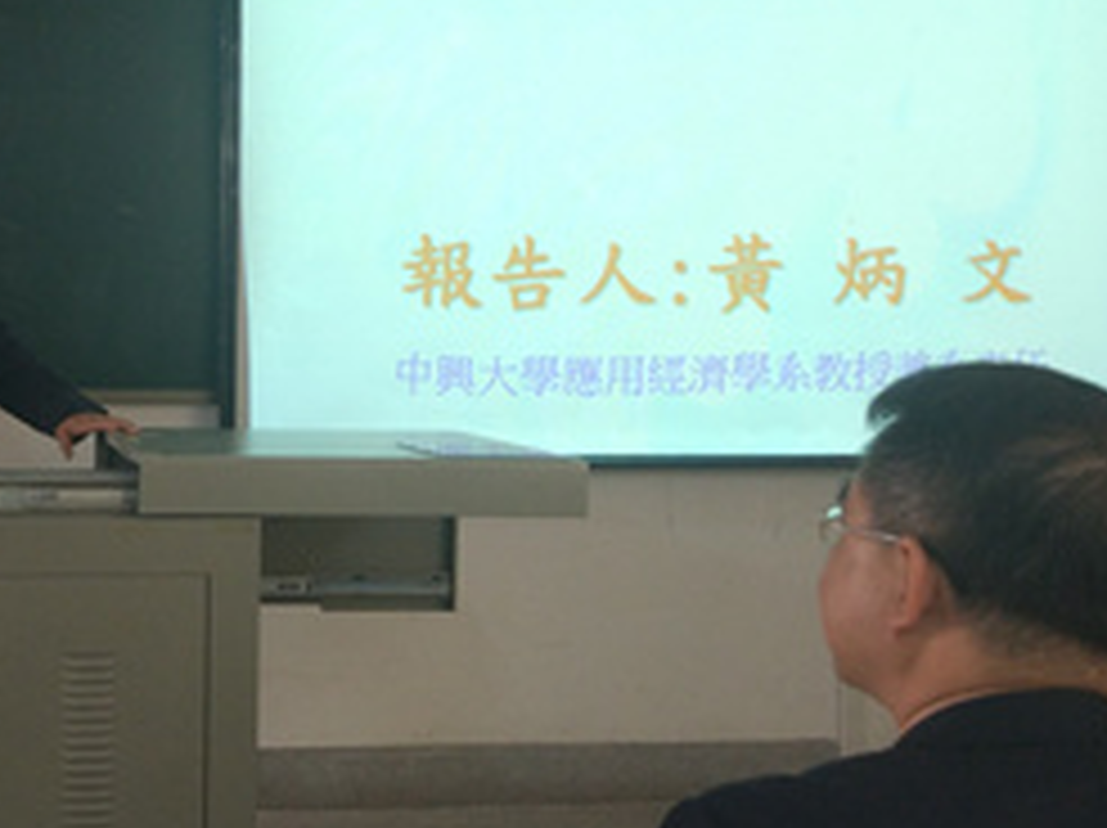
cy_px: 385
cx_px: 225
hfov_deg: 32.9
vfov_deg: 25.6
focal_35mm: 57
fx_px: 1821
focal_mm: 4.26
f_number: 2
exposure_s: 1/33
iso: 294
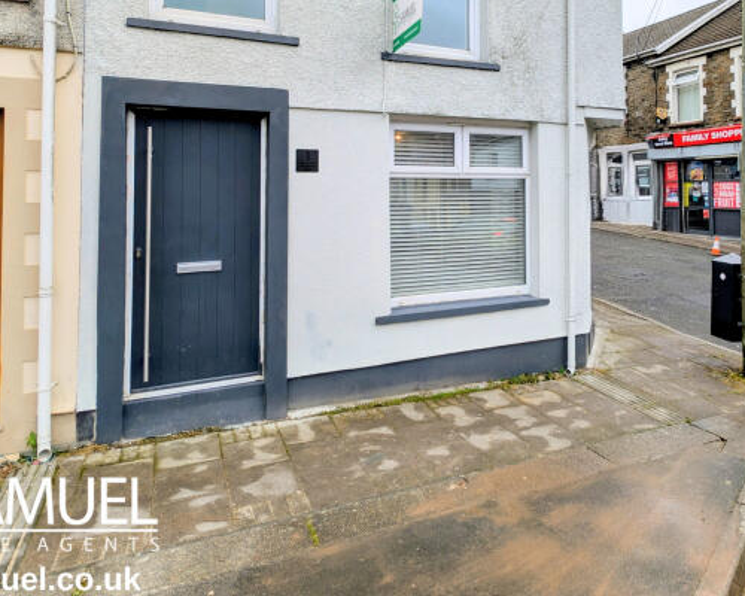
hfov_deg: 69.7
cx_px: 441
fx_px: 529
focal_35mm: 24
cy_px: 169
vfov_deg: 56.6
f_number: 1.95
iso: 40
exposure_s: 1/348
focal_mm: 2.23
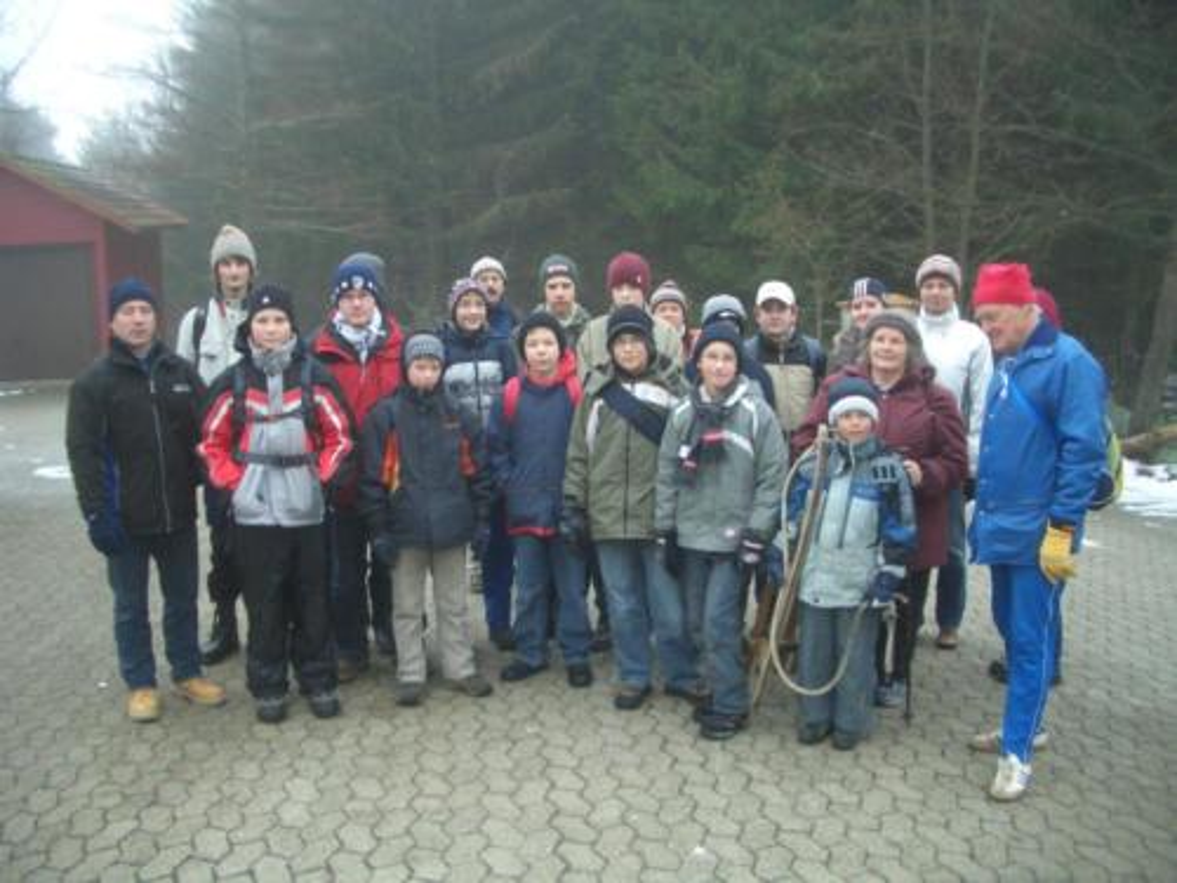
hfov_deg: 52.6
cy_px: 442
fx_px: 1190
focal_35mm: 35
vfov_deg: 40.7
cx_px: 588
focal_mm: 5.8
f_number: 2.6
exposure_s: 1/100
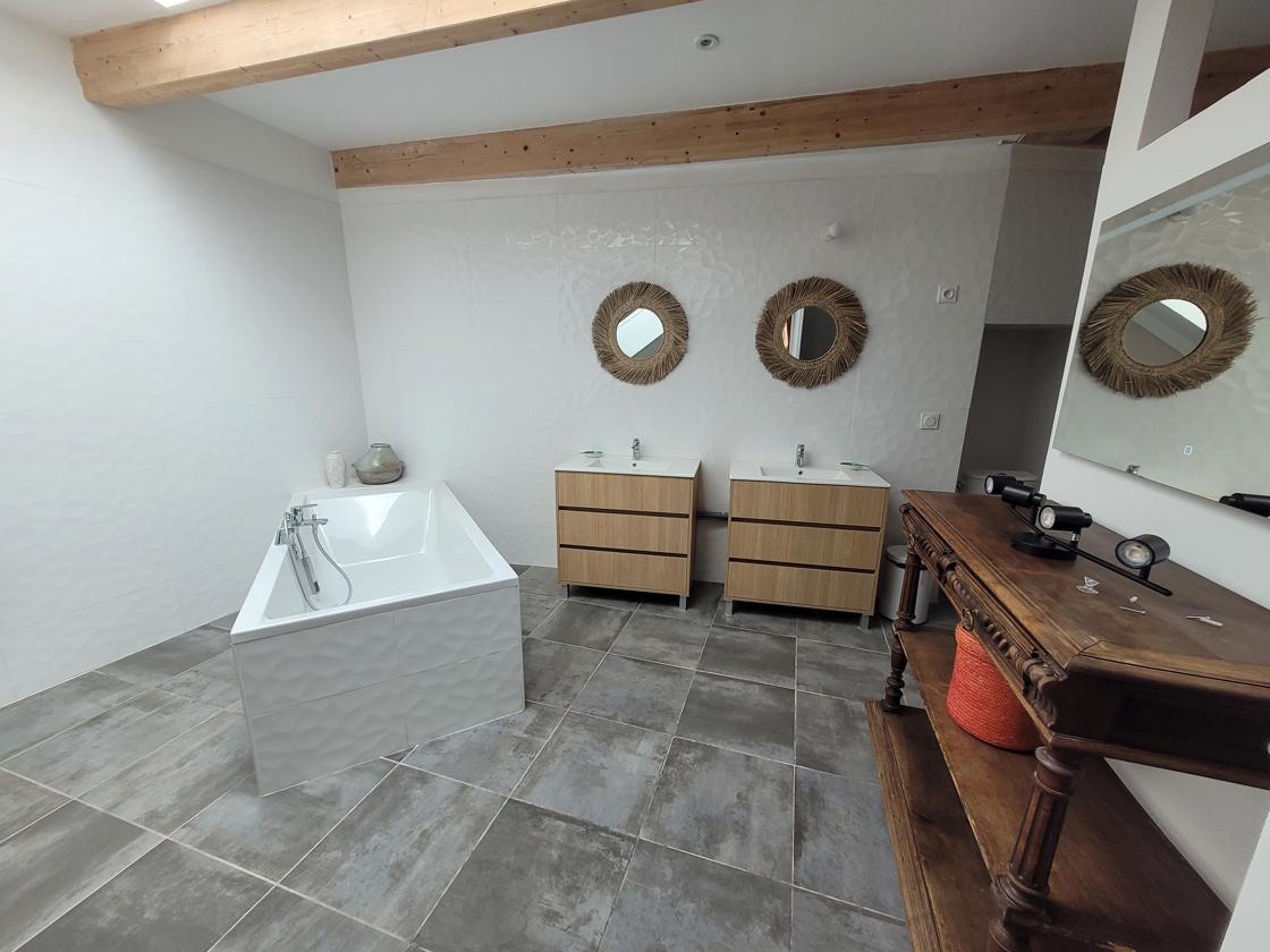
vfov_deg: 89.9
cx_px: 635
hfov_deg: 106.2
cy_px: 476
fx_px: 477
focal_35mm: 13
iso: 64
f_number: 2.2
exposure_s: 1/100
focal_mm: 1.74
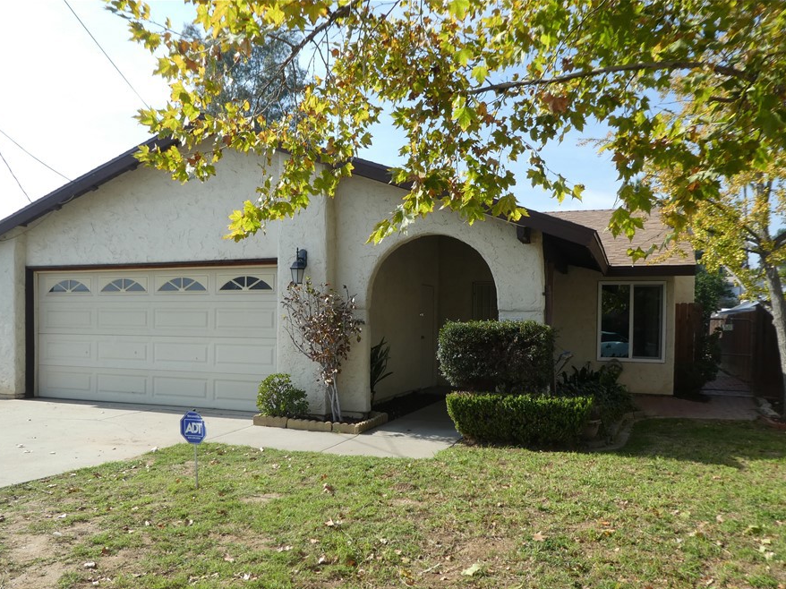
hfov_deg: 63.4
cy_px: 343
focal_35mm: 28
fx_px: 636
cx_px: 377
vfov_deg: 49.5
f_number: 3.3
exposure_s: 1/500
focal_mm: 4.3
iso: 80
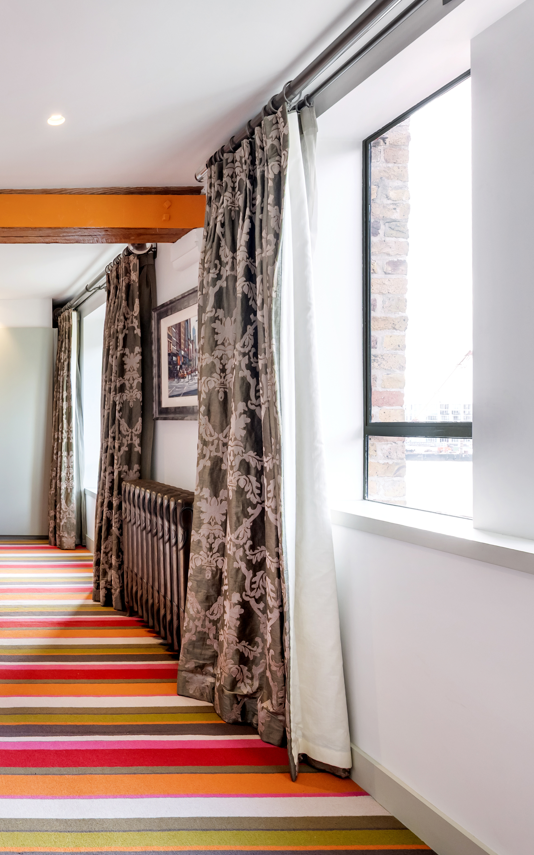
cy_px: 409
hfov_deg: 42.7
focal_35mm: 23
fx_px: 536
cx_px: -39
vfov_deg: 77.1
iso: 400
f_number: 9
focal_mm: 14
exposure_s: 1/10
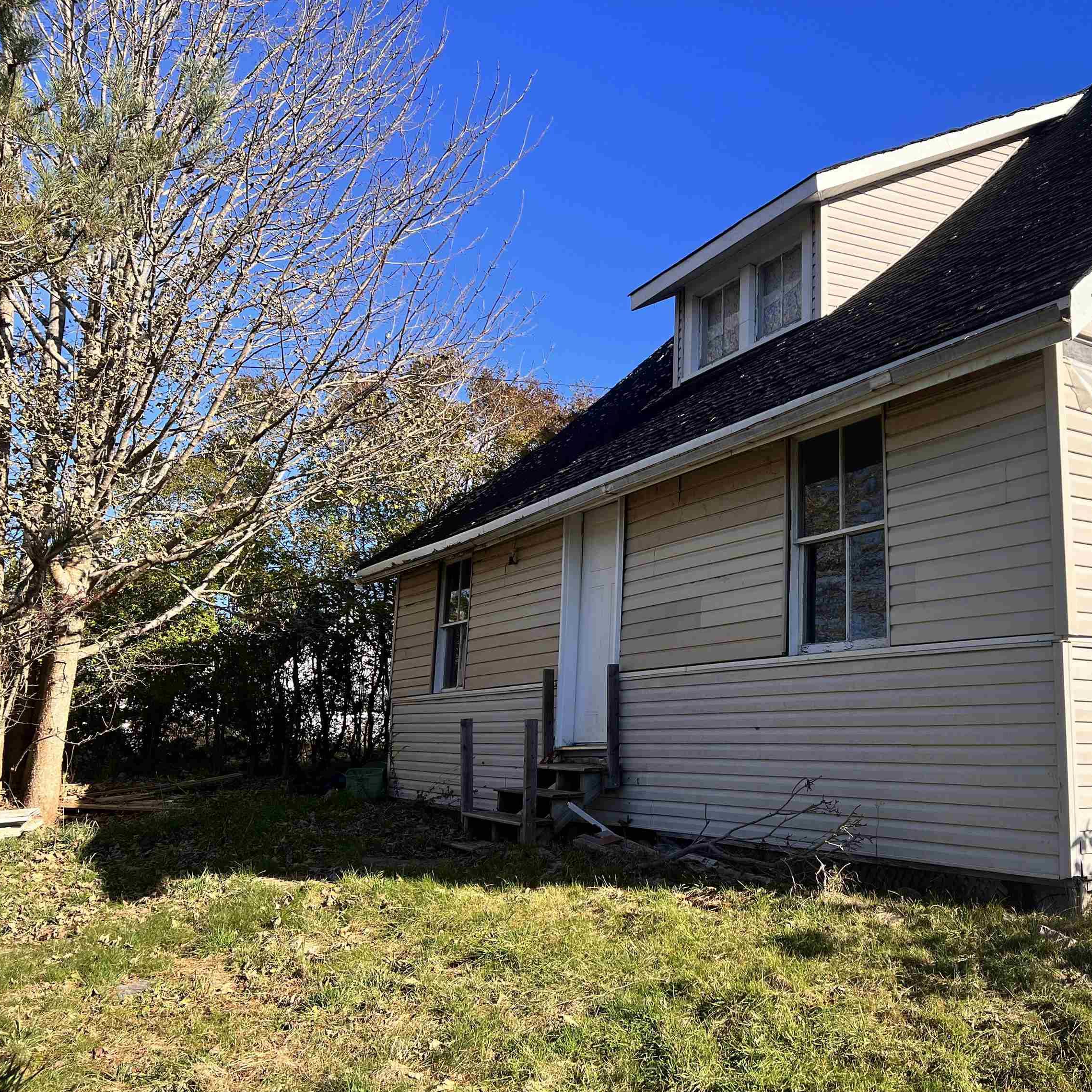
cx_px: 730
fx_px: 1106
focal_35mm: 31
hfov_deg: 51.5
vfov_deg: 52.5
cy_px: 552
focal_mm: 5.7
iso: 50
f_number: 1.5
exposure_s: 1/3704
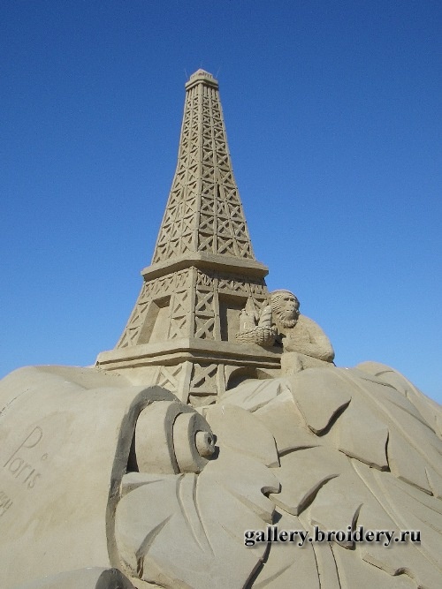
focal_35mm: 41
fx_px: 698
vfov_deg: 45.8
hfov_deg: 35.1
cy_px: 294
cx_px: 221
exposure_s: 1/640
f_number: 4.6
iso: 50
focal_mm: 6.8
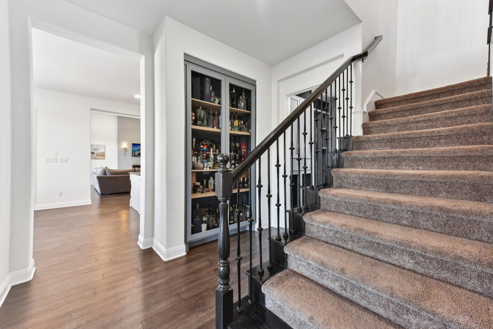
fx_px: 192
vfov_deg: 81.2
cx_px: 246
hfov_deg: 104.3
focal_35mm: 14
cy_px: 164
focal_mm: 14
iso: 800
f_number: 8
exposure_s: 1/15
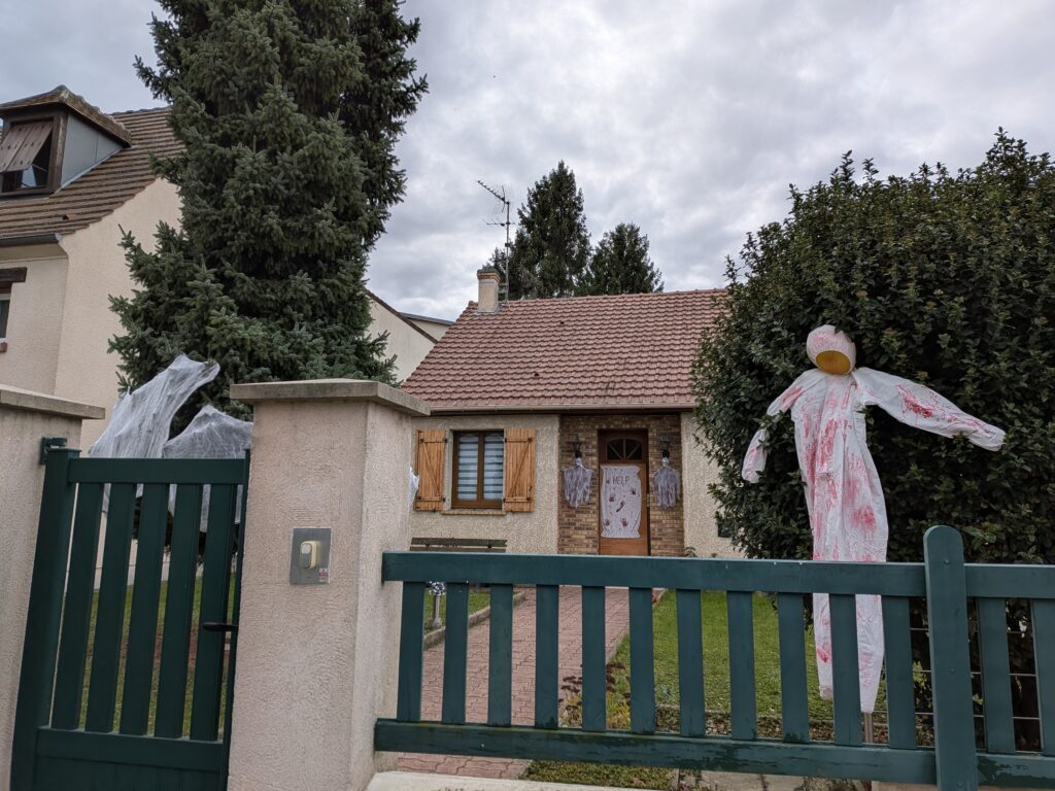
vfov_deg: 56.8
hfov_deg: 71.6
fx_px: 731
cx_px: 528
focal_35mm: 24
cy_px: 396
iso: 28
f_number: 1.7
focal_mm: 4.53
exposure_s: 1/1312
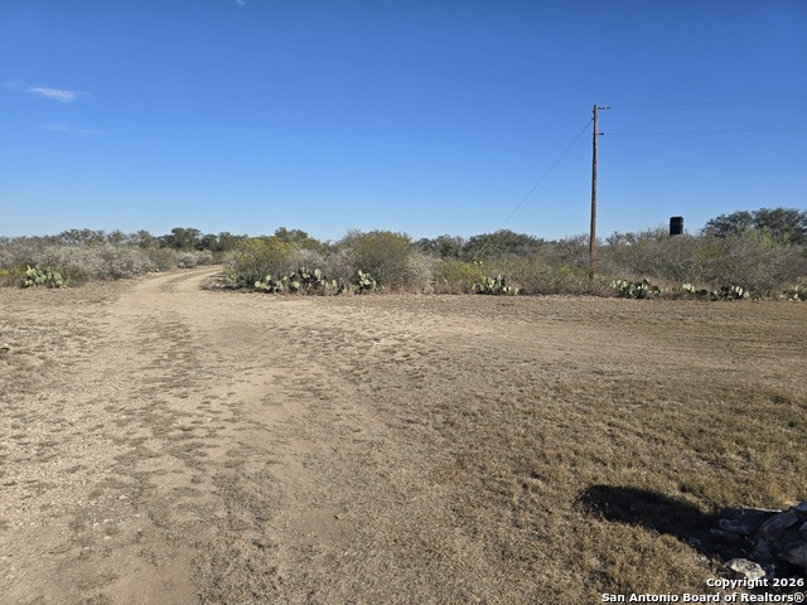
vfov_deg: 58.9
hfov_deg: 73.9
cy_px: 302
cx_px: 404
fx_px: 536
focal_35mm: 23
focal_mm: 6.3
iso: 12
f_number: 1.7
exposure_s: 1/902
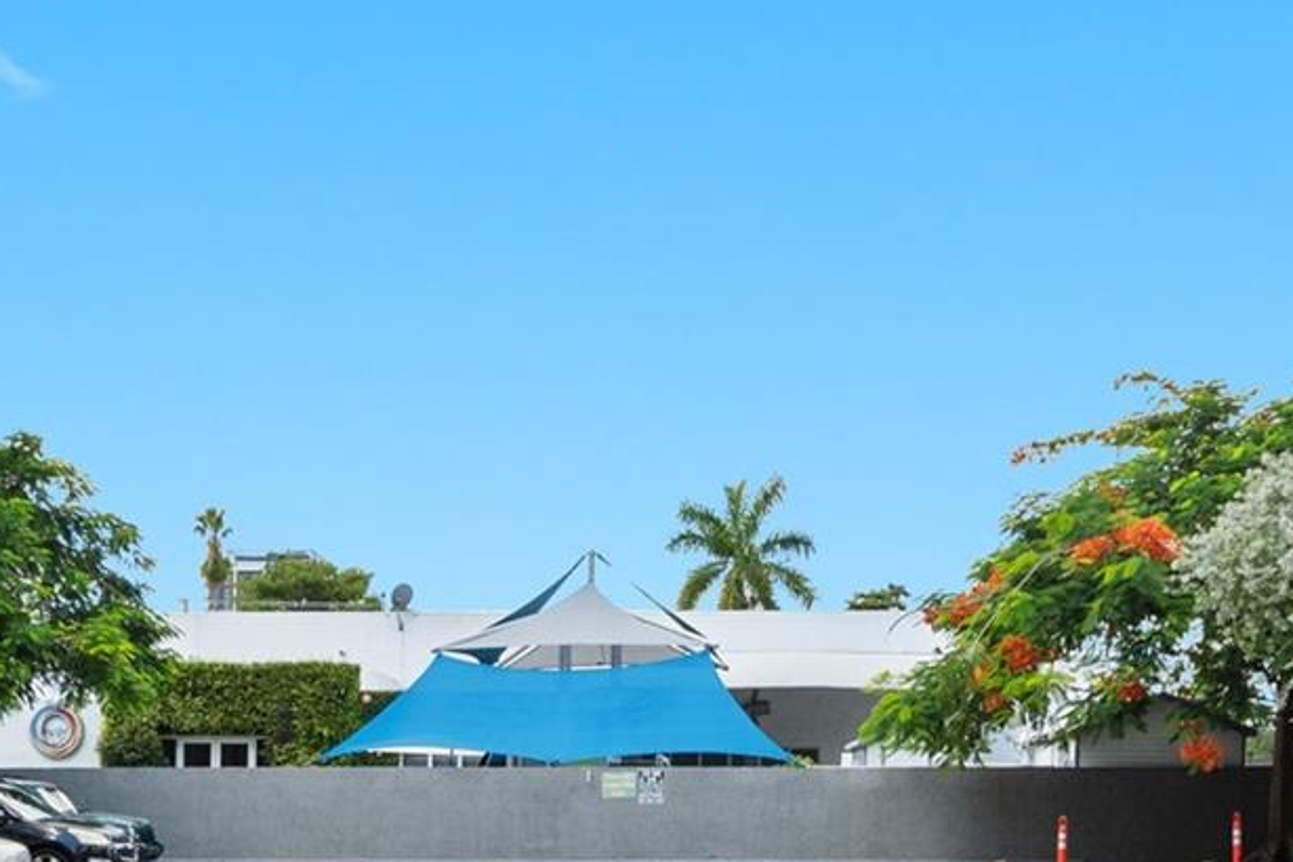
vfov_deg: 33.4
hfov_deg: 49.6
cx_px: 645
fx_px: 1401
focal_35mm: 39
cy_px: 658
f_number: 8
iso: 200
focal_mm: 10
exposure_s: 1/160
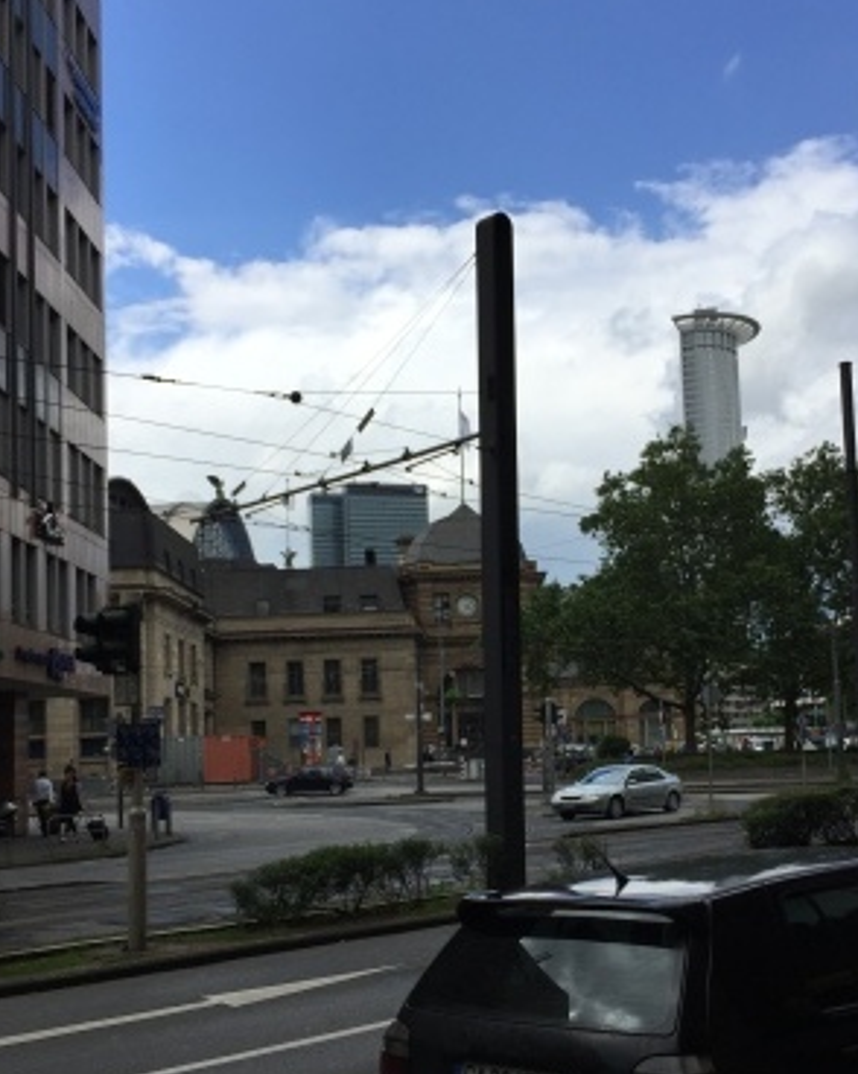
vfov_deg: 45.5
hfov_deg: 37.3
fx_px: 1271
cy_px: 654
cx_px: 476
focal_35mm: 40
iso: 32
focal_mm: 4.15
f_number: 2.2
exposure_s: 1/2475
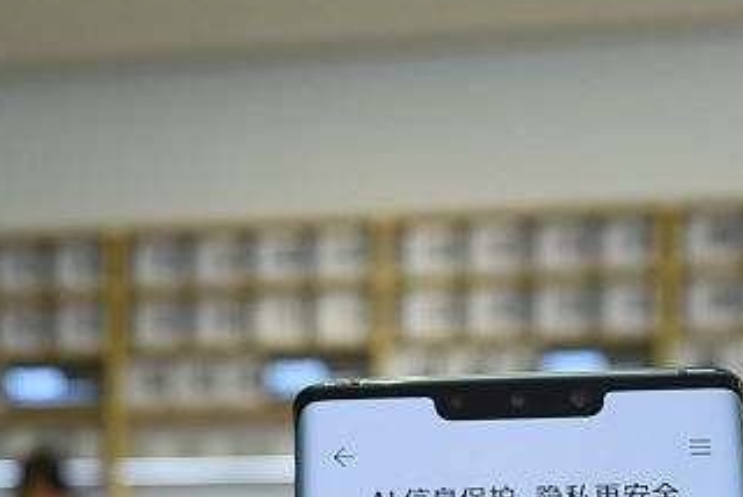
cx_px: 228
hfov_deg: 33.0
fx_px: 1239
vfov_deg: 20.4
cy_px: 675
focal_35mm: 60
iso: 400
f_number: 4
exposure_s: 1/160
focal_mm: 16
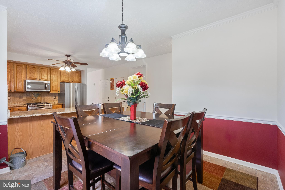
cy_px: 95
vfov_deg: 73.7
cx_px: 142
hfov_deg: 96.7
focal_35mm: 16
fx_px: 127
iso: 800
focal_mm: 16
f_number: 8
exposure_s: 1/8
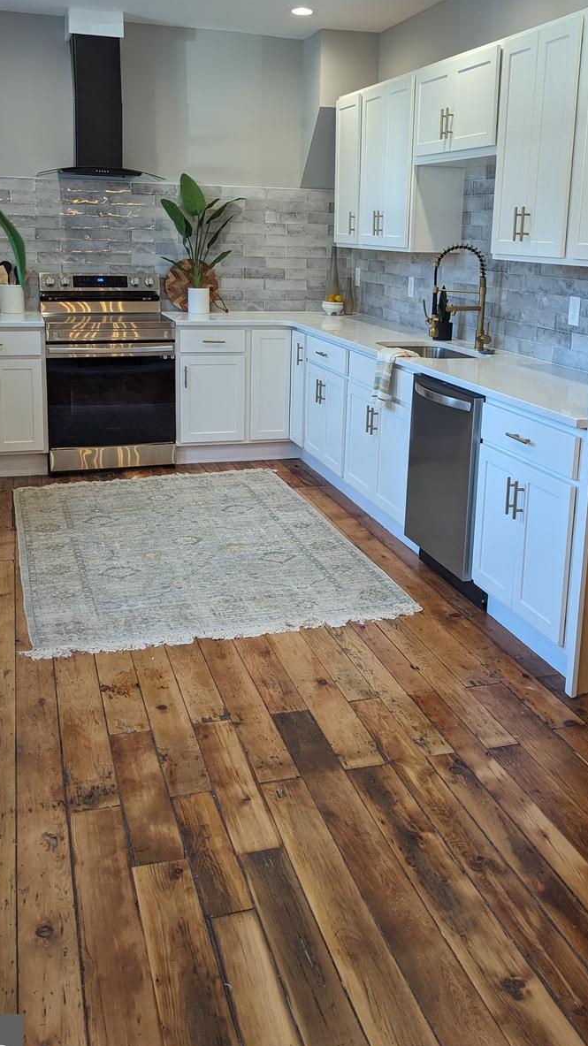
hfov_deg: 34.6
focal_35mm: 34
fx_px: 943
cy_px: 408
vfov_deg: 57.5
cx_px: 313
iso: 137
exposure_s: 1/120
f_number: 1.85
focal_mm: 6.81
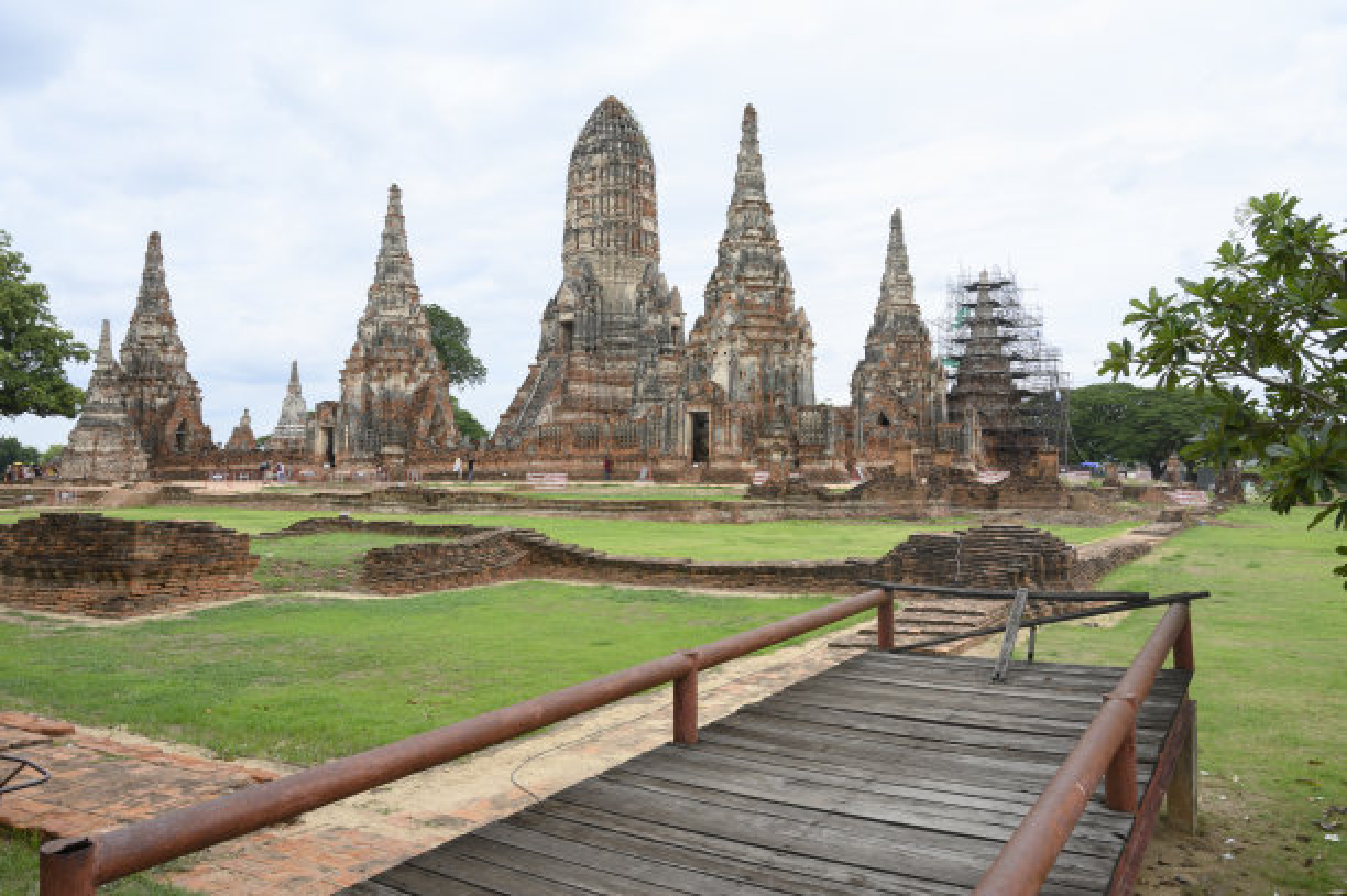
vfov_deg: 44.9
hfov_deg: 63.7
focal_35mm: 29
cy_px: 448
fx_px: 1084
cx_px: 674
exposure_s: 1/160
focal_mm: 29
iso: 160
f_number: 9
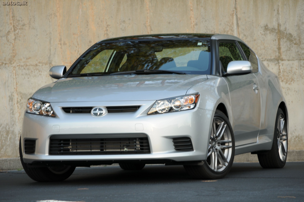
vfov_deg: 7.6
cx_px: 152
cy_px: 101
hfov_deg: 11.4
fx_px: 1518
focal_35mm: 180
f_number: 8
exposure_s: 1/60
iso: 200
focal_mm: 120
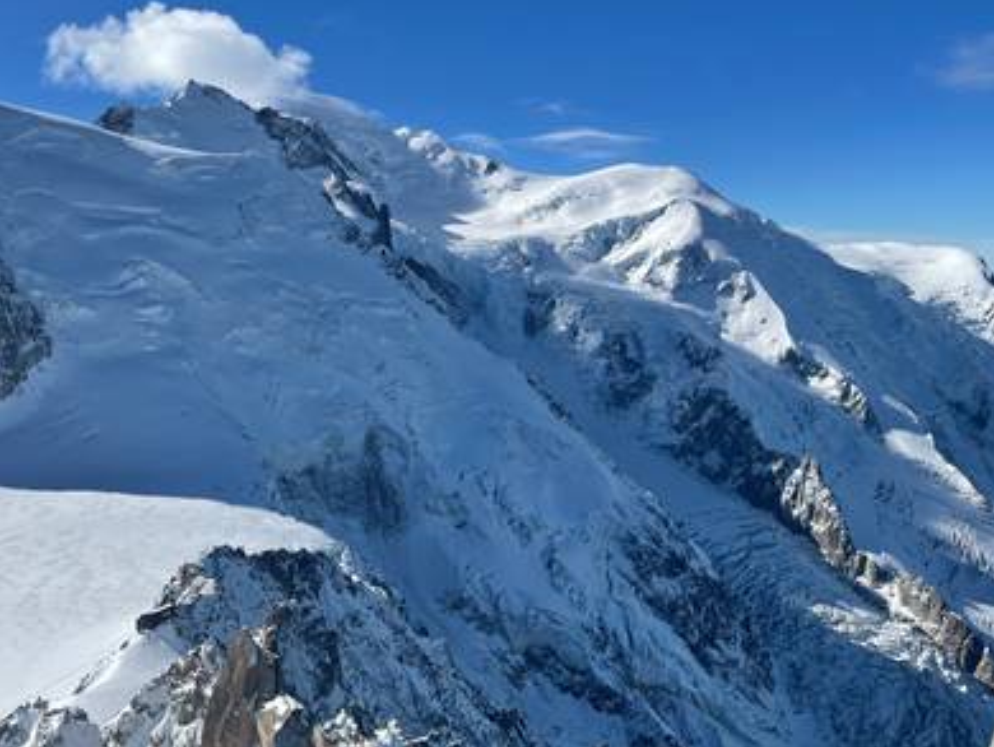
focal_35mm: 32
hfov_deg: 56.7
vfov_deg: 44.0
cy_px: 311
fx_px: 919
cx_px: 446
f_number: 1.6
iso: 32
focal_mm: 4.2
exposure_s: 1/6135
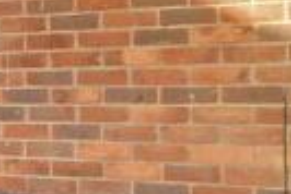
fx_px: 1368
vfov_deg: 8.1
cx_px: -663
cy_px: 71
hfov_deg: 9.0
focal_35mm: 169
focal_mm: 15
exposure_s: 1/80
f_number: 8
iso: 160
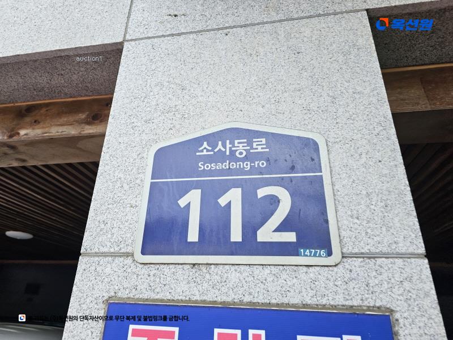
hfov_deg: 73.9
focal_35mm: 23
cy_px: 170
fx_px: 301
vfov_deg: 58.9
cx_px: 226
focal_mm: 6.3
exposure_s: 1/149
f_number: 1.7
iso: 16
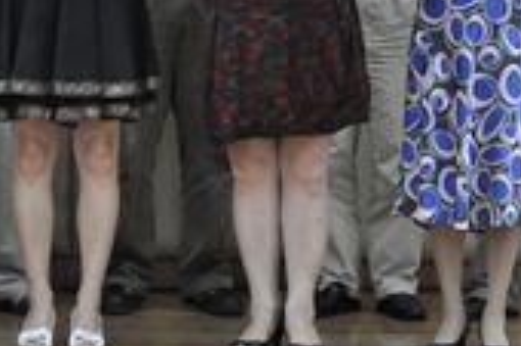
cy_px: -107
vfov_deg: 3.9
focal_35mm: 352
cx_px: 74
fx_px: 5089
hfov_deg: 5.9
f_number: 5.6
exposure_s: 1/40
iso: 1600
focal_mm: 80
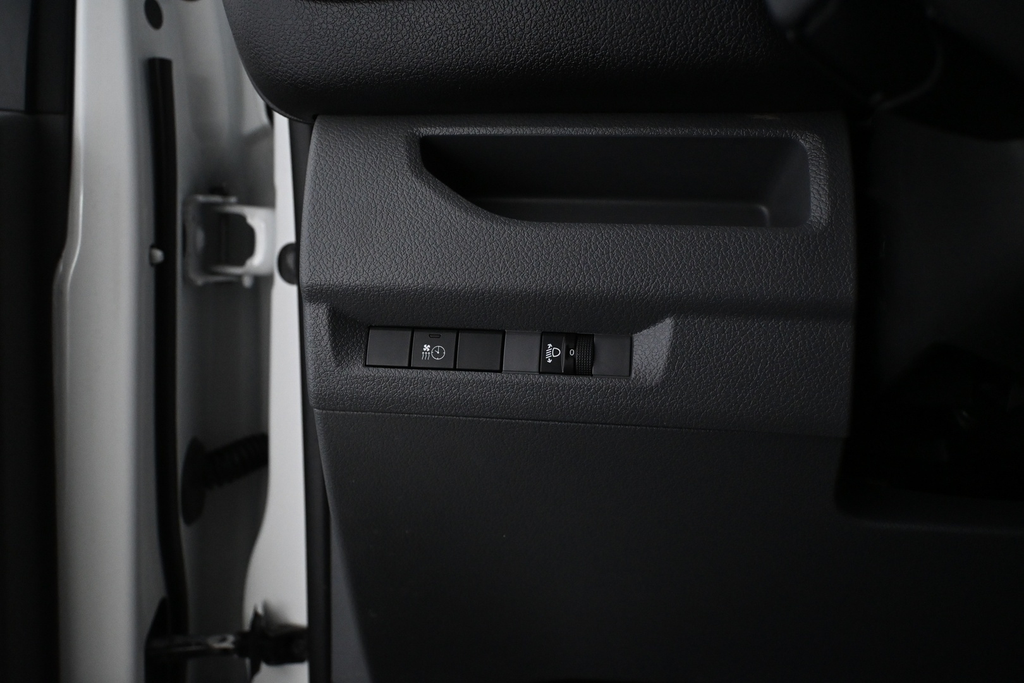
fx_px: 853
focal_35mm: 30
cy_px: 342
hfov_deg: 61.9
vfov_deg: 43.6
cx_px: 512
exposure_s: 1/100
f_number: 3.8
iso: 3200
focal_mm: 20
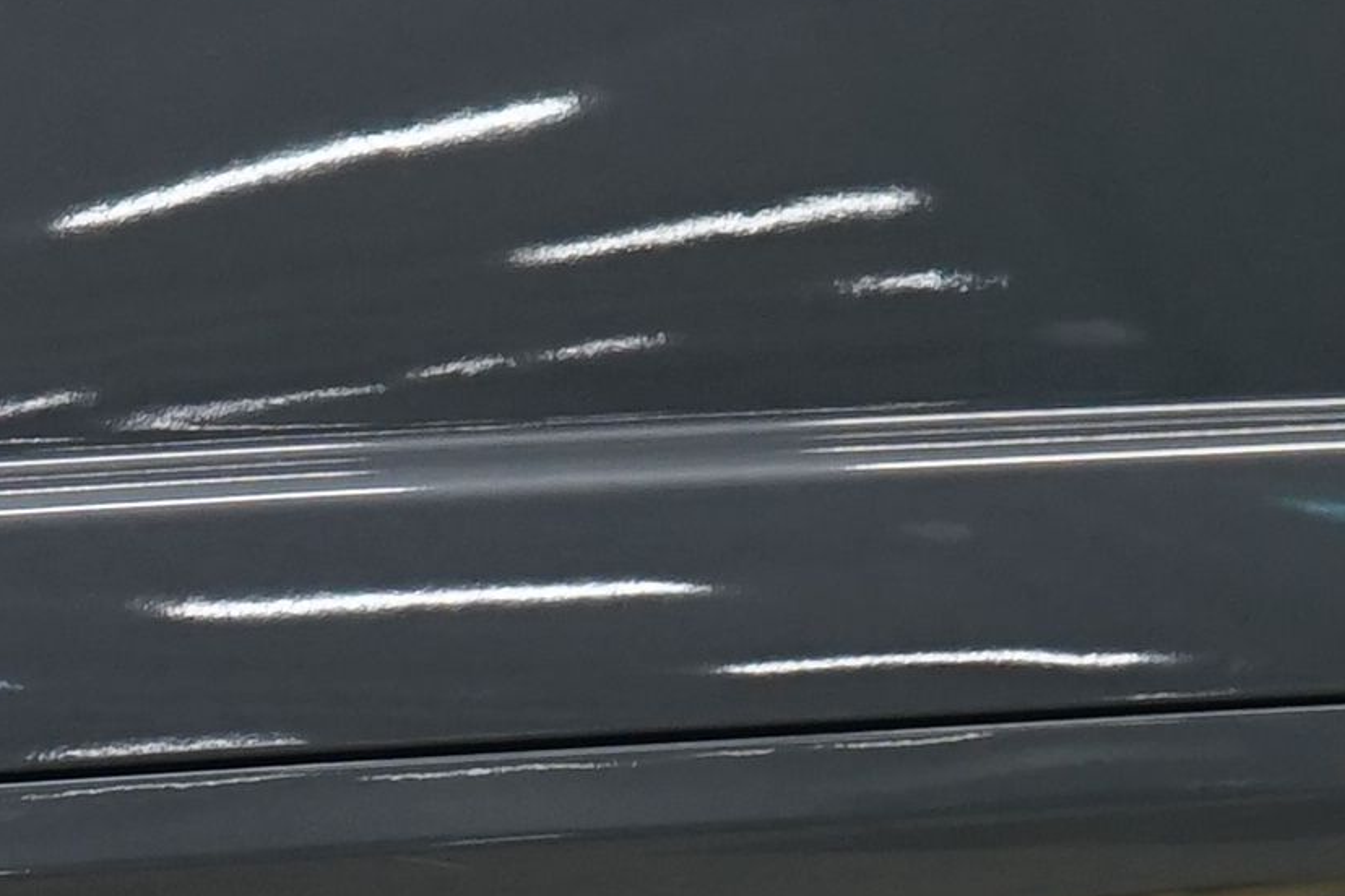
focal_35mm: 326
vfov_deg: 4.2
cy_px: 911
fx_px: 12179
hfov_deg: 6.3
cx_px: 320
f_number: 5.6
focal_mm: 45
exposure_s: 1/50
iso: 800
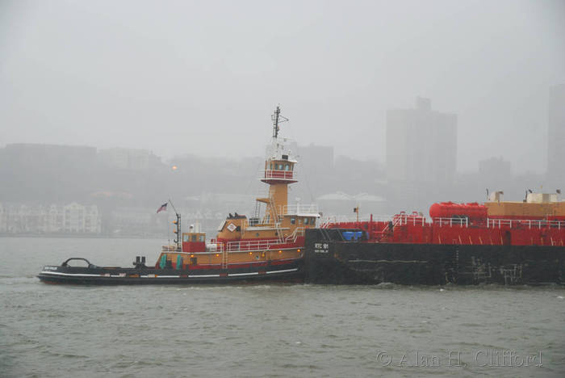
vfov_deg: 16.6
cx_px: 282
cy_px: 189
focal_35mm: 82
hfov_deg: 24.6
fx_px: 1296
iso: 320
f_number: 4.8
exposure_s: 1/200
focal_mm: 55
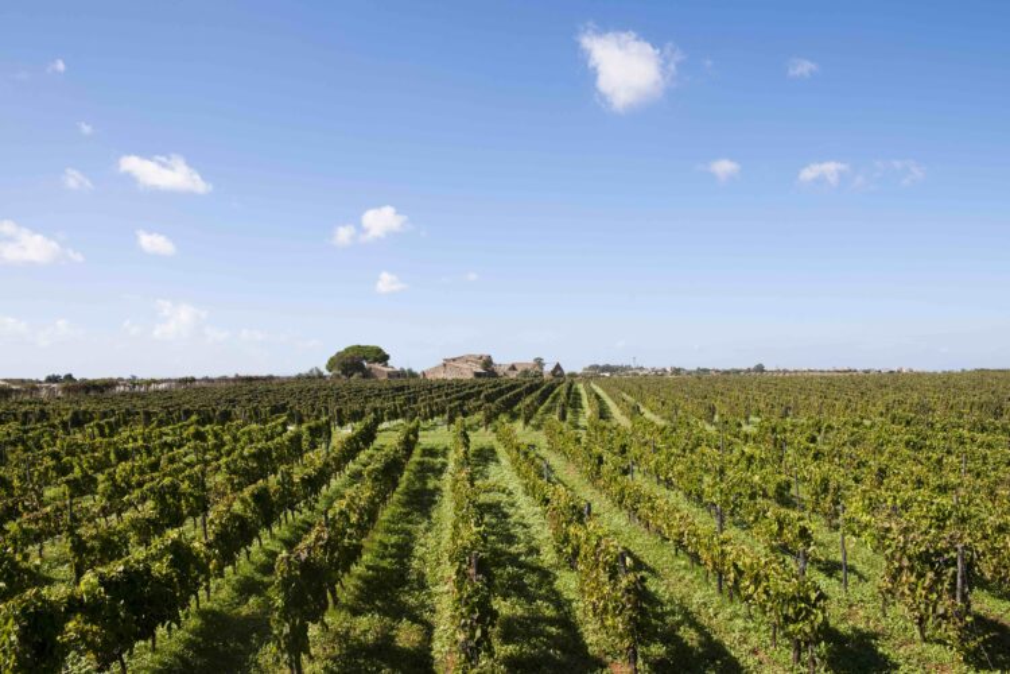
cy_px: 337
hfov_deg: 65.5
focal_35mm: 28
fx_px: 785
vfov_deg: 46.4
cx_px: 505
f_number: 9
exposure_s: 1/320
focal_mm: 28
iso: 200
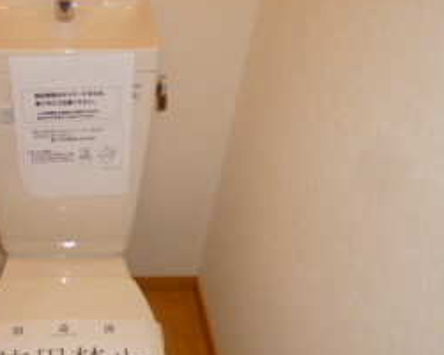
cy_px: 222
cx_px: 67
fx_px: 552
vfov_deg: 35.5
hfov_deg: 41.3
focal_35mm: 42
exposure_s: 1/60
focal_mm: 4.3
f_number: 2.2
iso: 100
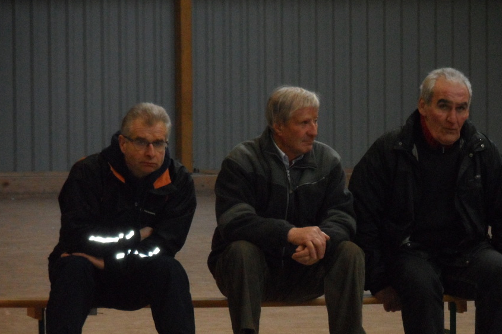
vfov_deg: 4.3
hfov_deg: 6.5
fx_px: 4447
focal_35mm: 319
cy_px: 183
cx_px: 279
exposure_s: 1/60
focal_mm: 44.4
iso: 640
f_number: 5
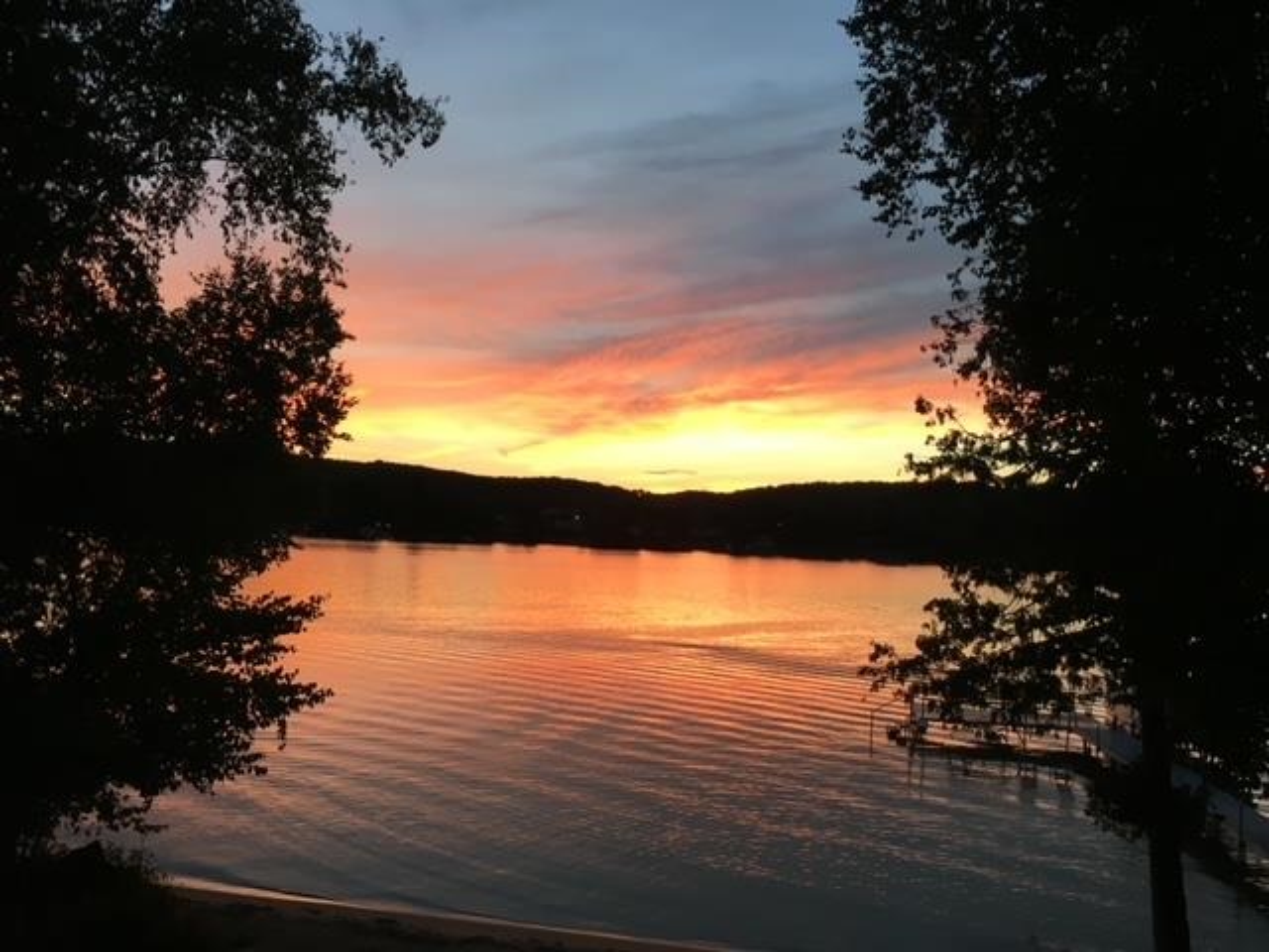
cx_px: 634
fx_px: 1063
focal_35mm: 29
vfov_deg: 48.2
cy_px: 476
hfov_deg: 61.7
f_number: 2.2
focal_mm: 4.15
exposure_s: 1/30
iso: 25
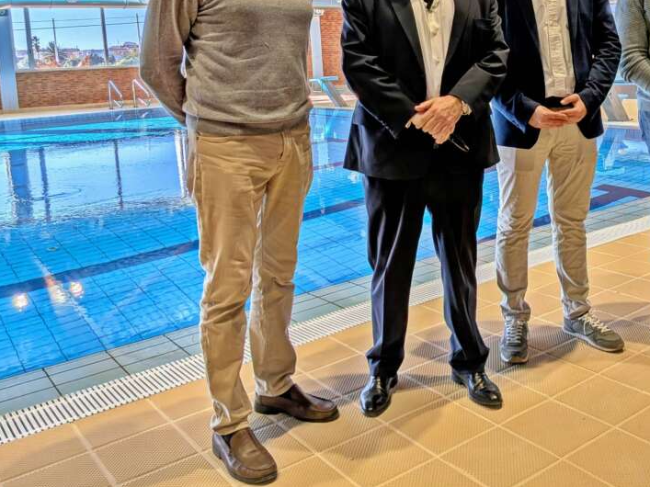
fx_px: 676
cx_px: 411
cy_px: 127
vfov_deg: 38.7
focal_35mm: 36
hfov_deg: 50.8
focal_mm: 4.53
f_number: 1.7
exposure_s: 1/894
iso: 25
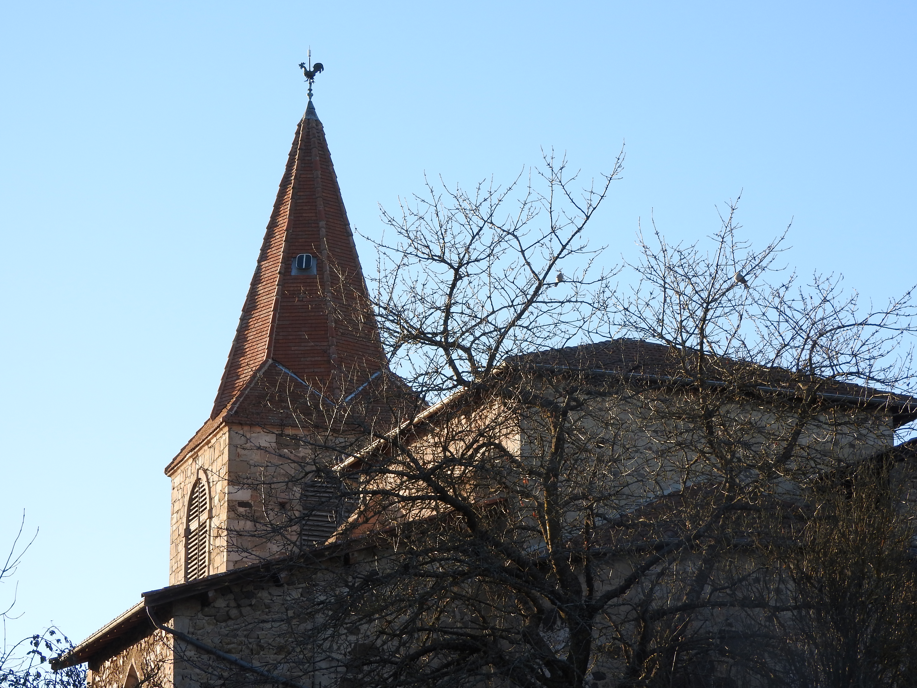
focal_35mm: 115
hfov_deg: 17.1
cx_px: 458
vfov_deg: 12.9
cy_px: 344
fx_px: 3046
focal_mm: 20.6
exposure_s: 1/200
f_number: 5
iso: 100
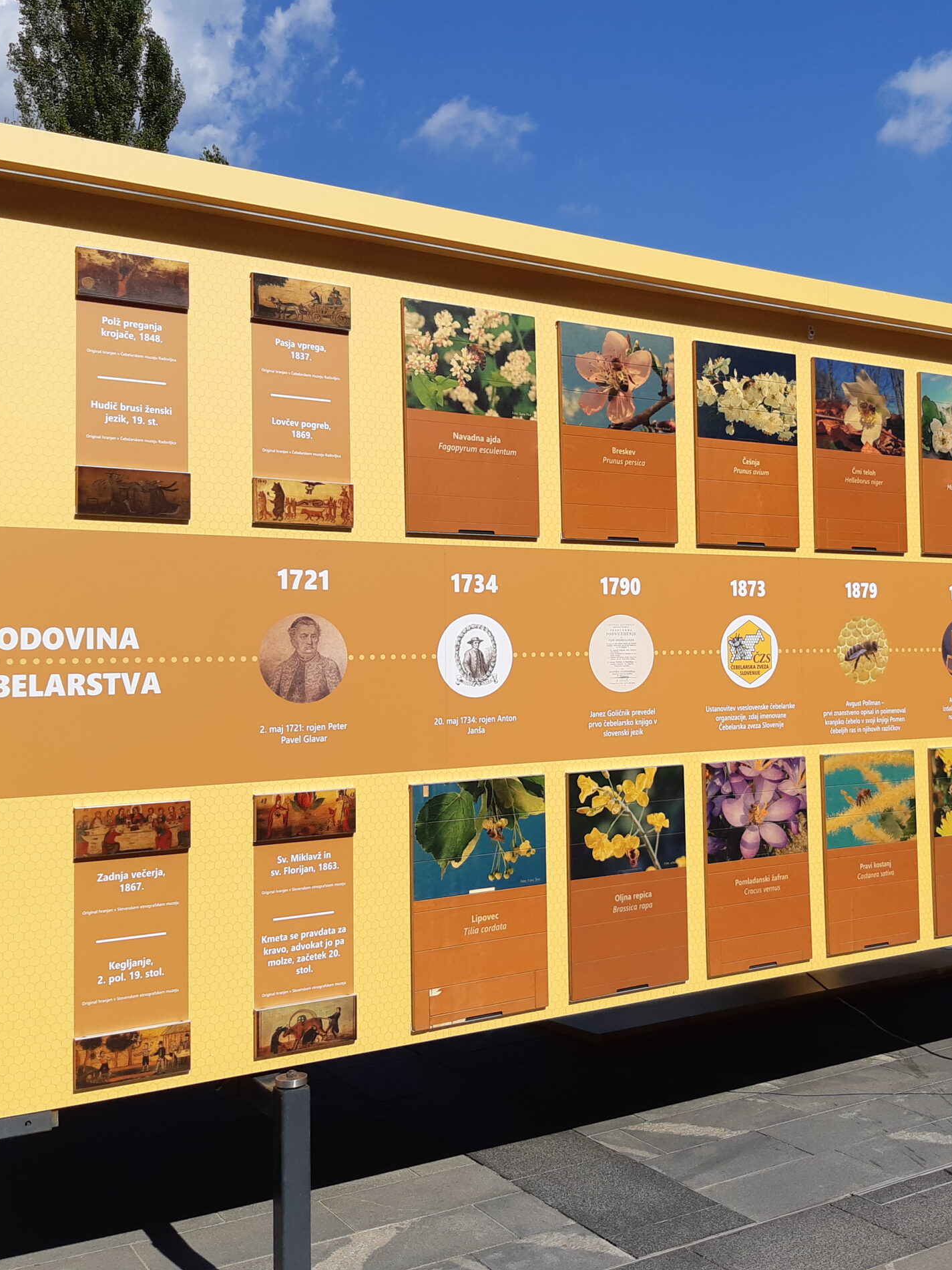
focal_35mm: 35
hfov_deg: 40.2
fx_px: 1284
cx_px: 631
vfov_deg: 52.6
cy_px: 630
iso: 40
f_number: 1.7
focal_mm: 3.93
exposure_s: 1/3195
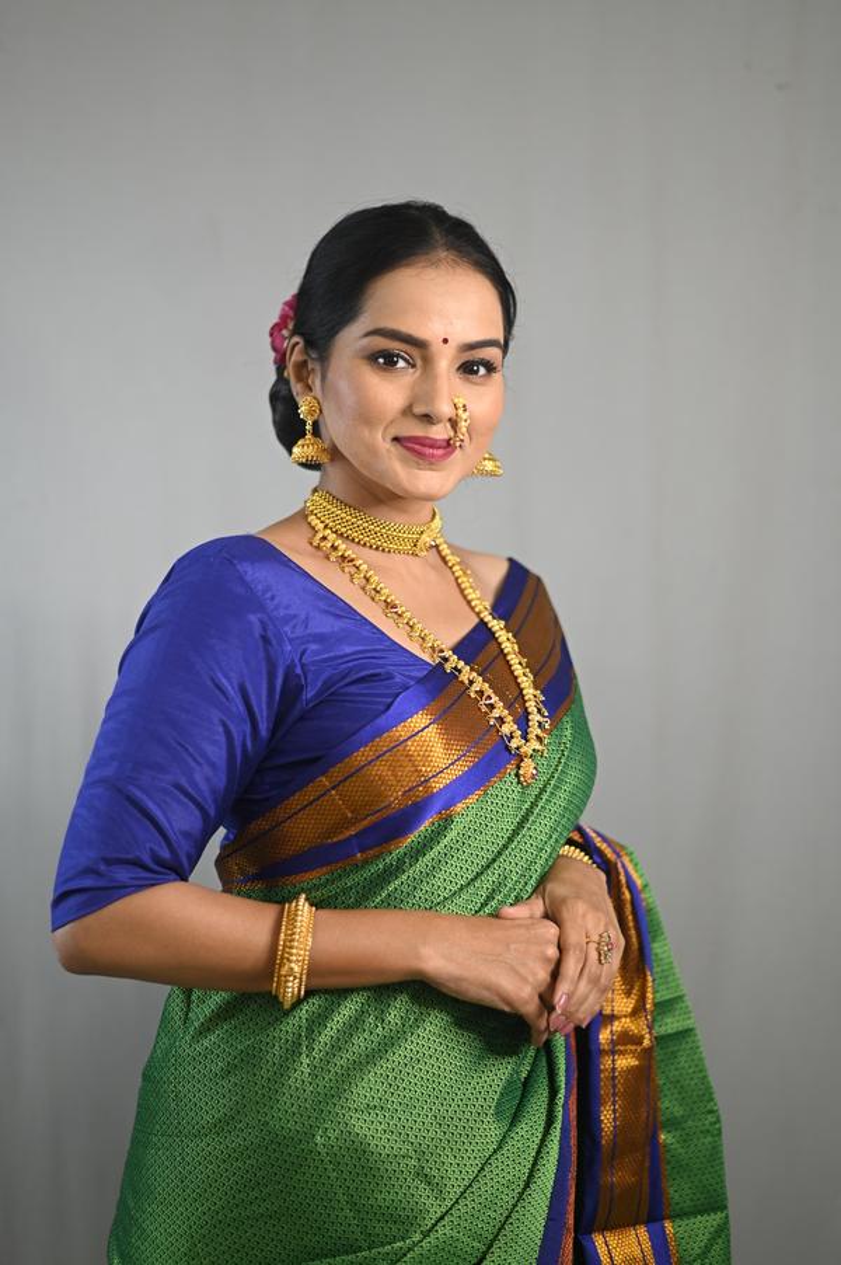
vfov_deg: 39.6
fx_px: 1755
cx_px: 420
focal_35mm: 50
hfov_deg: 27.0
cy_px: 632
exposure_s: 1/160
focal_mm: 50
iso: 250
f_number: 1.8
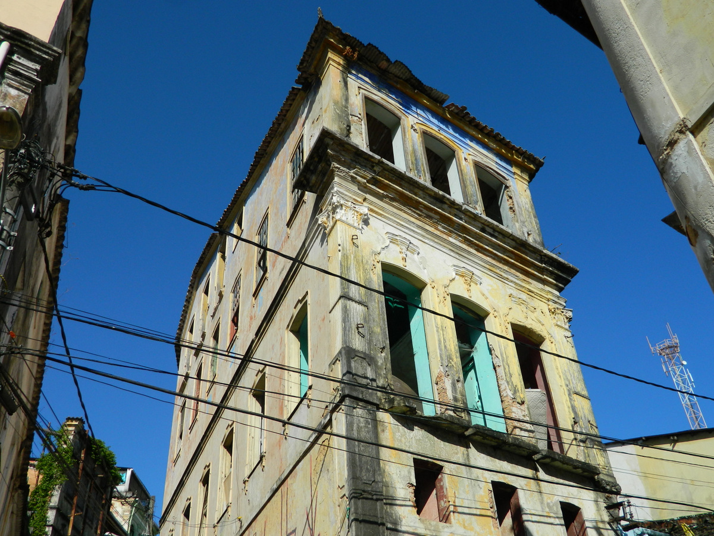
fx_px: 722
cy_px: 268
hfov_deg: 52.6
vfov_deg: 40.7
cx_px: 357
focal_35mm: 35
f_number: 9.4
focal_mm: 6.2
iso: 80
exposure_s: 1/250
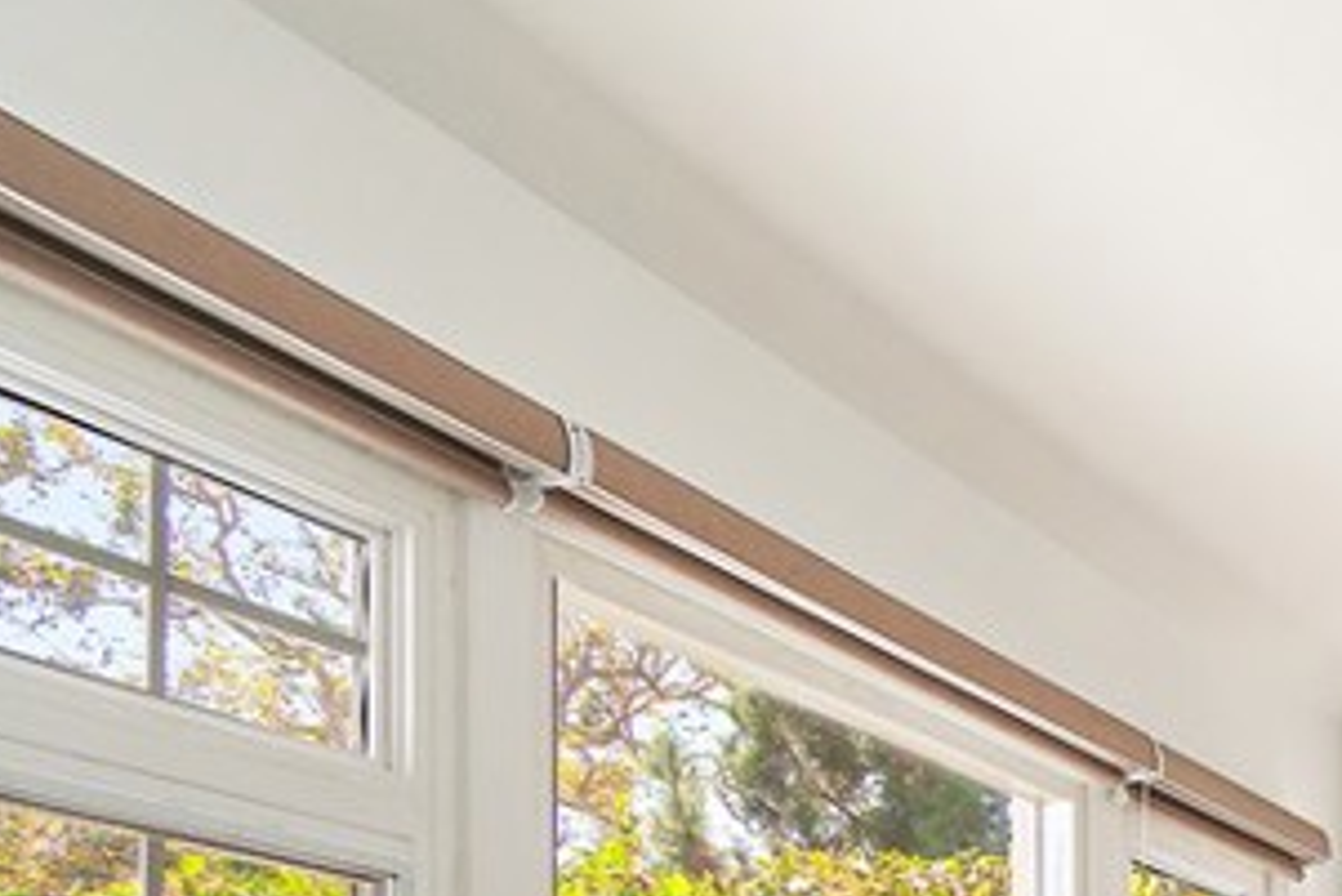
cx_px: 2176
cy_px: 1201
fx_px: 1902
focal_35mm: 51
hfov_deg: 25.2
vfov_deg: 23.2
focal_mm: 10
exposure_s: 1/200
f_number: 5.6
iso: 320
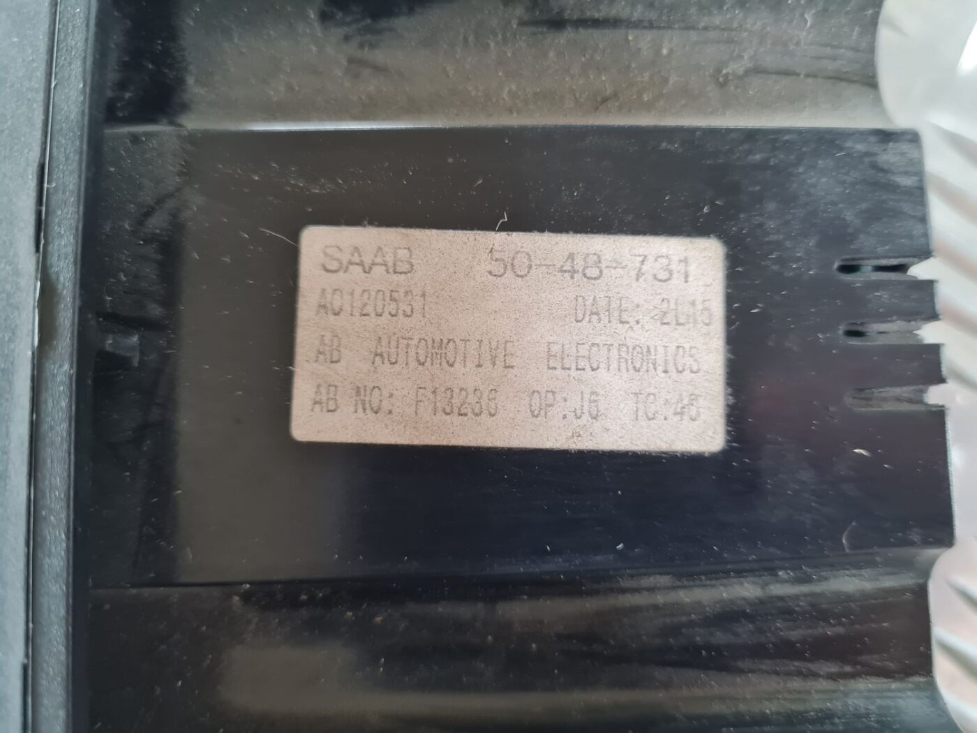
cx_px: 488
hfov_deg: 67.3
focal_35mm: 26
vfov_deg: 53.1
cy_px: 366
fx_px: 734
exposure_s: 1/50
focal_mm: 5.4
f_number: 1.8
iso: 500
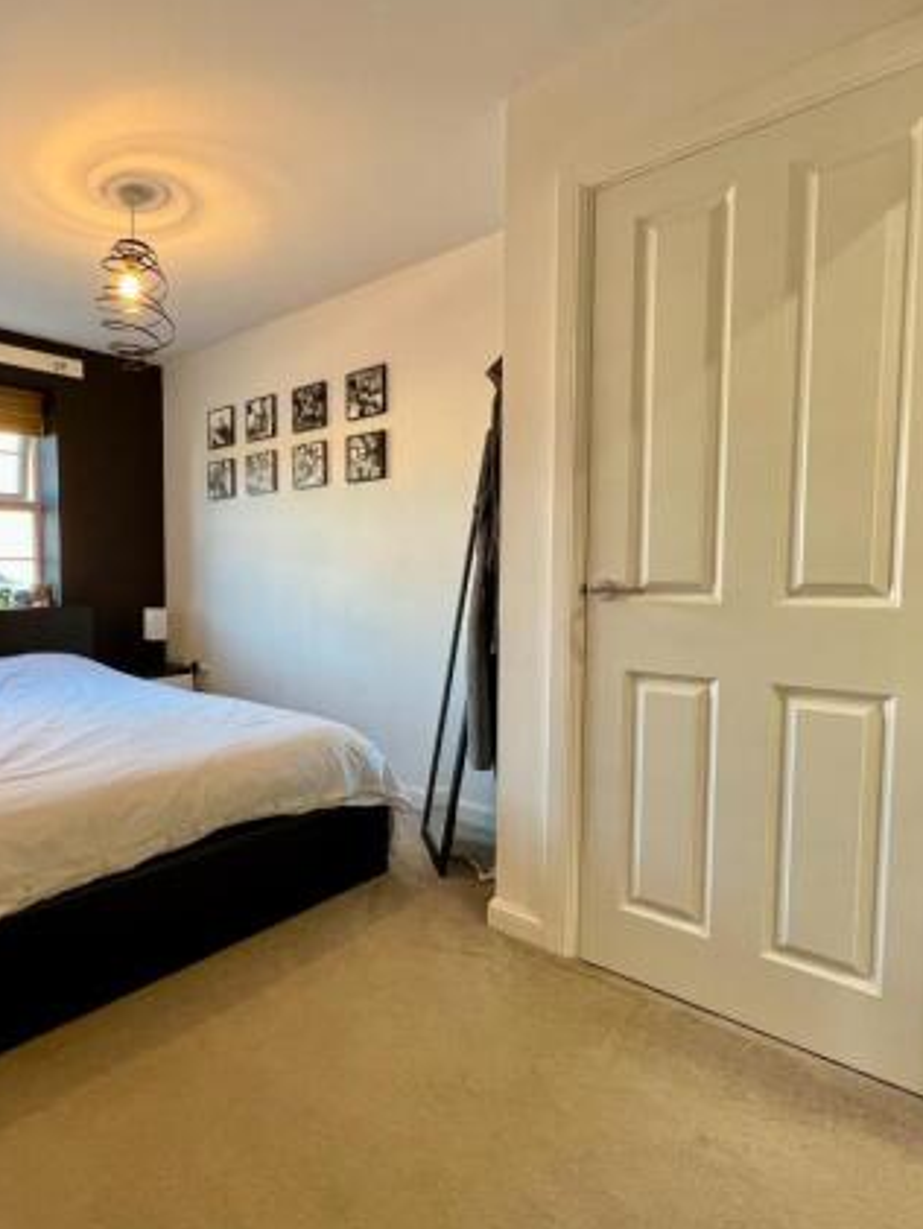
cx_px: 261
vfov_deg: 87.7
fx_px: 640
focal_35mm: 18
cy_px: 614
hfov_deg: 68.2
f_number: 1.8
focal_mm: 1.57
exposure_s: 1/100
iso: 125
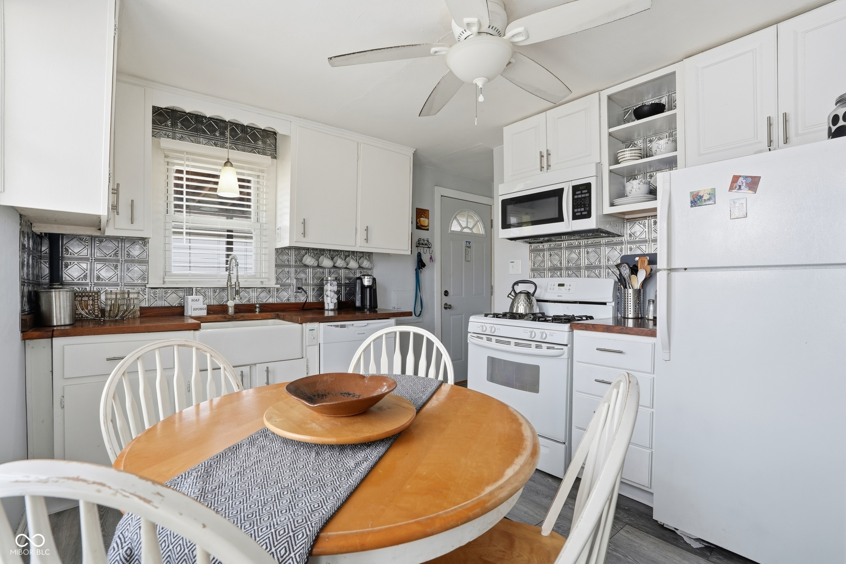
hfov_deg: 96.7
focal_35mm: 16
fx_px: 376
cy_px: 282
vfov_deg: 73.8
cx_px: 423
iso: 250
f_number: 9
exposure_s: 1/50
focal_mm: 16
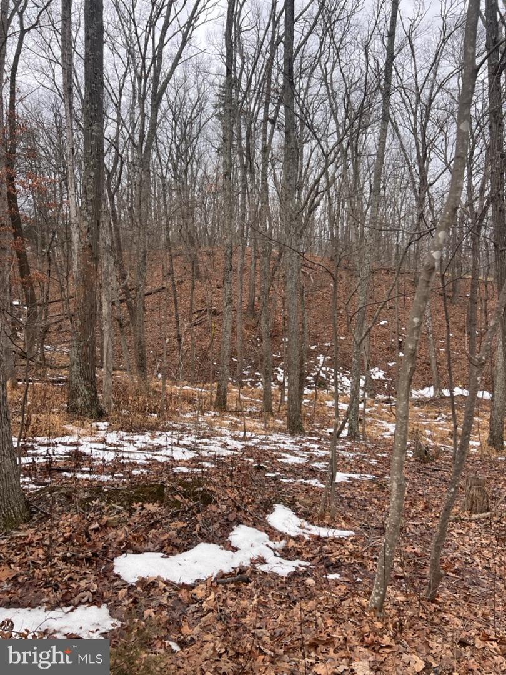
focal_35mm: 26
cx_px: 253
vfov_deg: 67.3
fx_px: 507
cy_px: 338
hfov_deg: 53.1
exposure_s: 1/1209
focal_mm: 5.7
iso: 50
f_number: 1.5
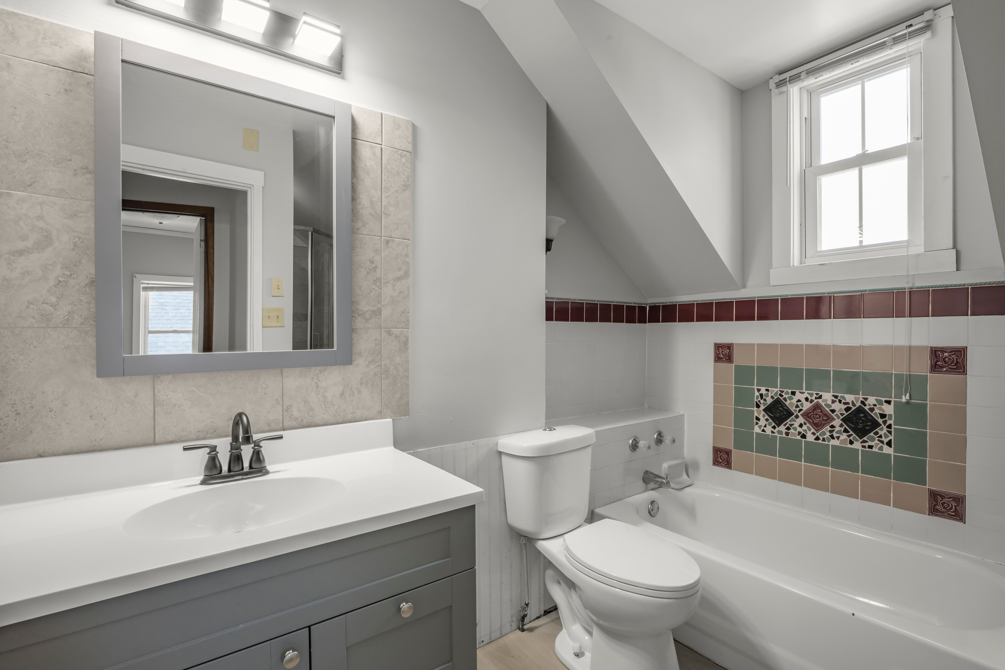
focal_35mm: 16
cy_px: 335
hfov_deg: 96.7
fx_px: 447
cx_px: 502
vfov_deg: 73.7
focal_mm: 16
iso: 250
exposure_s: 1/3
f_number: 16
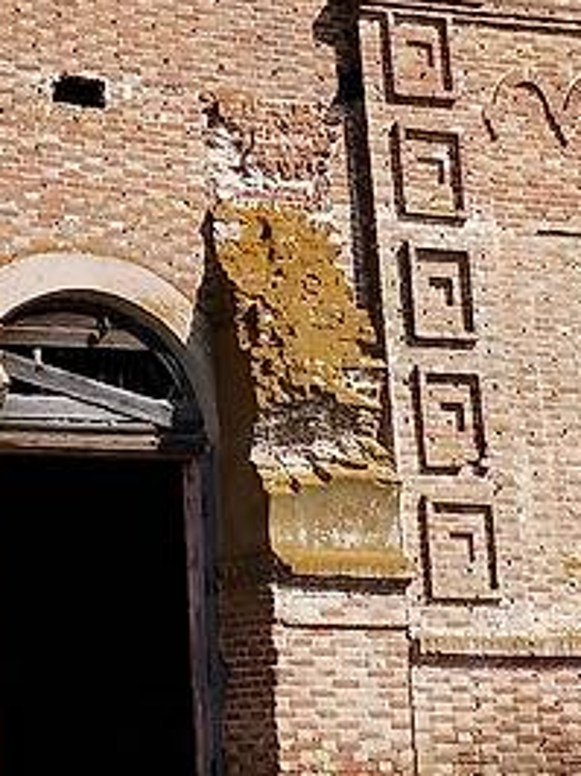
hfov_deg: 11.2
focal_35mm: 131
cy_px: -181
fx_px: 2936
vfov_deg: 14.5
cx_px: -41
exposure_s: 1/1464
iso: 100
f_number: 1.8
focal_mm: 4.75
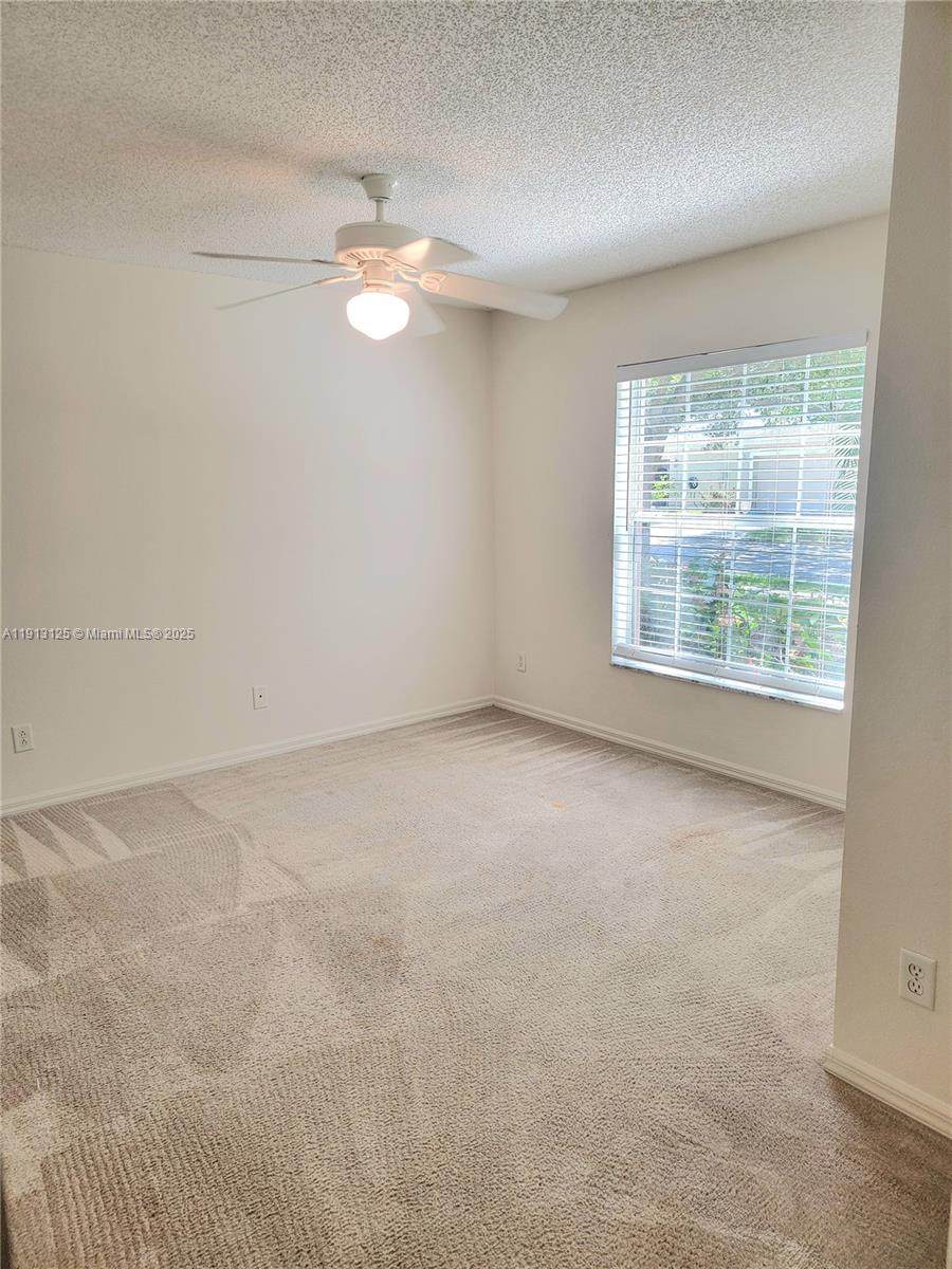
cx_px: 476
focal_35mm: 24
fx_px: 880
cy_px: 634
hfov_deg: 56.8
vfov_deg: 71.6
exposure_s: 1/120
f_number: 1.8
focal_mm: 6.7
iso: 64
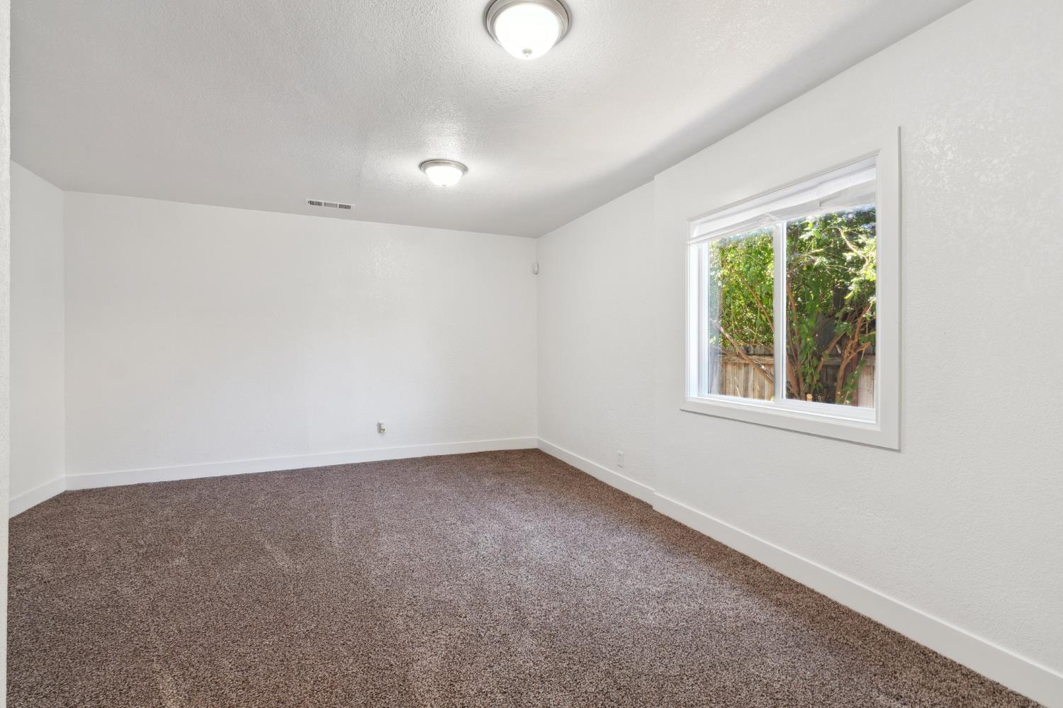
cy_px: 354
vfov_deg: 77.3
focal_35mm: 15
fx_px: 443
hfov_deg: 100.4
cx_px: 532
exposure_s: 1/3.33
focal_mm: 10
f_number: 8
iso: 100
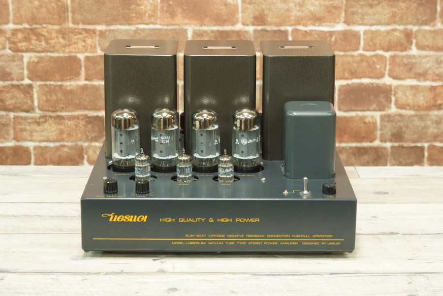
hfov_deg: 24.8
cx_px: 222
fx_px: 1009
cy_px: 148
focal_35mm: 82
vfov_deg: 16.7
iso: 200
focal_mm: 55
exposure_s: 1/6
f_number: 5.6
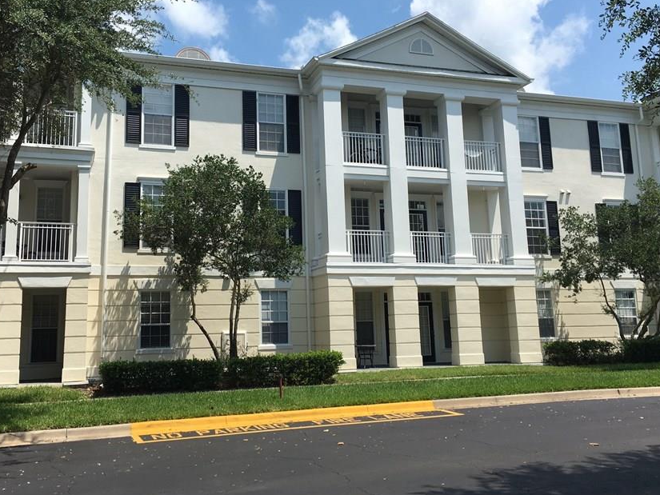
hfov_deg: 51.3
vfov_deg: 39.6
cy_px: 212
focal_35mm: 36
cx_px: 299
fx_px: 686
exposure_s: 1/1876
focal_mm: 4.15
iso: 25
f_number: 2.2
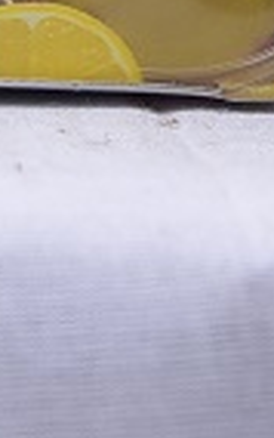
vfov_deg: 6.4
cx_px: -123
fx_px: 3863
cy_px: -194
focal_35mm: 324
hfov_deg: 4.0
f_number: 4
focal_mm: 86
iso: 1250
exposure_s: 1/160
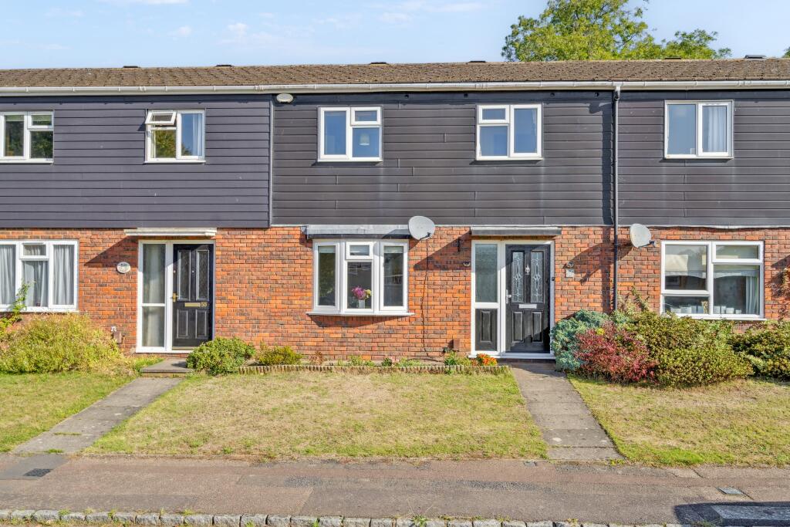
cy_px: 264
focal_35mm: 30
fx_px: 658
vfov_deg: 43.6
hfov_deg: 61.9
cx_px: 395
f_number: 5.6
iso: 500
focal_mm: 30
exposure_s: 1/1000
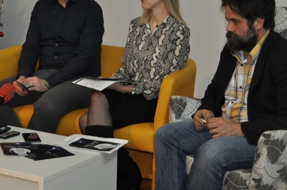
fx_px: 731
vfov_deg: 14.8
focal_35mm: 92
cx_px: 81
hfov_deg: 22.1
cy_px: 53
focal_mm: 35
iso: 800
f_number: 4.2
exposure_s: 1/60
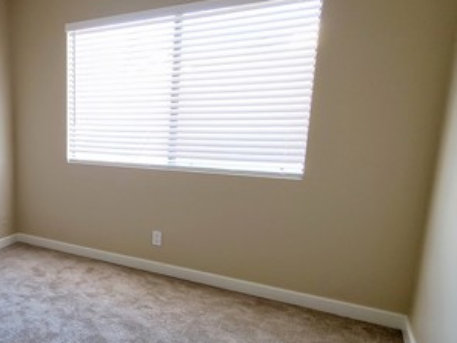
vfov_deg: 49.7
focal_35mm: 28
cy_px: 192
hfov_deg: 54.5
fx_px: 370
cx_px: 38
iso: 64
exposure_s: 1/60
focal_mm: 2.2
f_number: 2.2
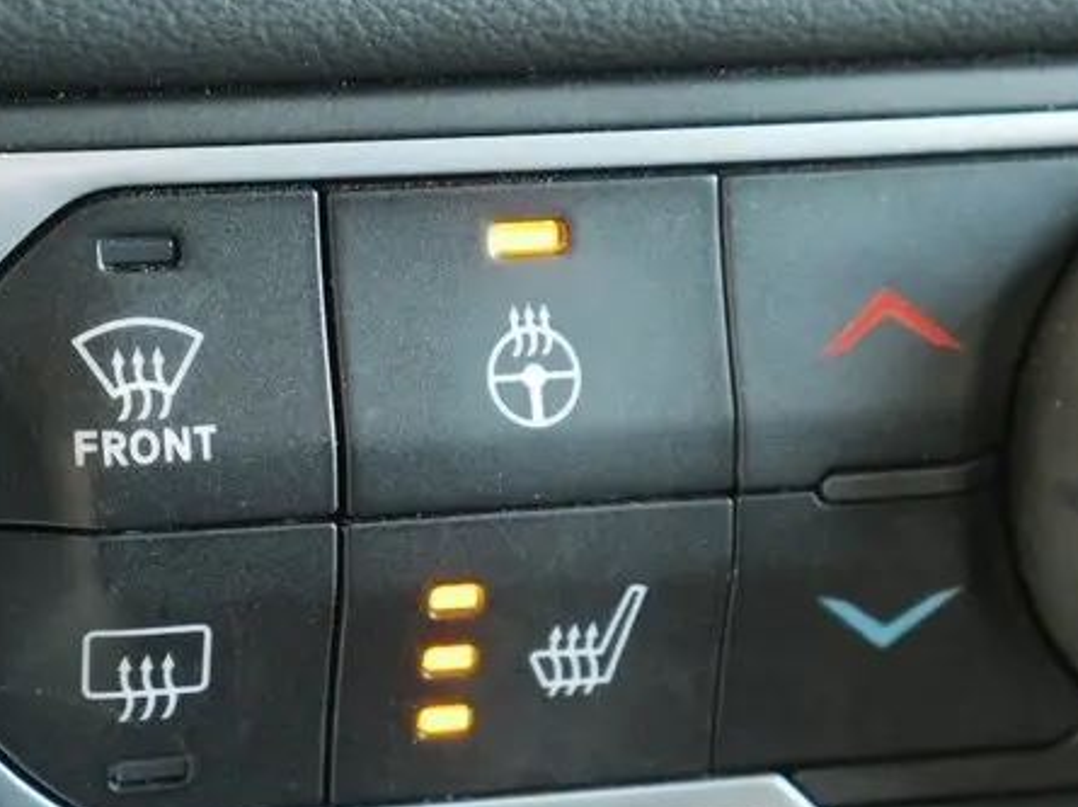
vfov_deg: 12.2
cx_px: 533
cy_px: 474
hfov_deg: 16.3
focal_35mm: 121
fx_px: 3765
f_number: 5.6
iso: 3200
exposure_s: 1/50
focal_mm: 42
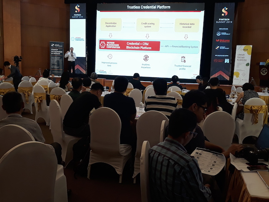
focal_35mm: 27
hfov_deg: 65.3
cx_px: 134
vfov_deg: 51.4
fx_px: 210
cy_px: 101
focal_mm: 3.71
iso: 80
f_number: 1.7
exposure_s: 1/50
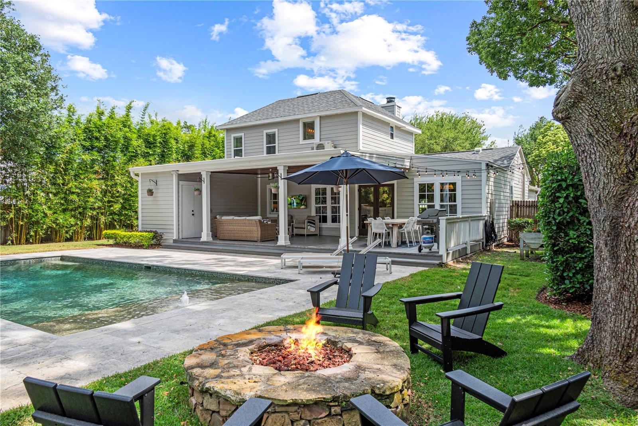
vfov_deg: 51.3
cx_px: 319
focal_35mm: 25
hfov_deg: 71.5
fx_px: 443
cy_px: 213
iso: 100
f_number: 9.5
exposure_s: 1/125
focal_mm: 25
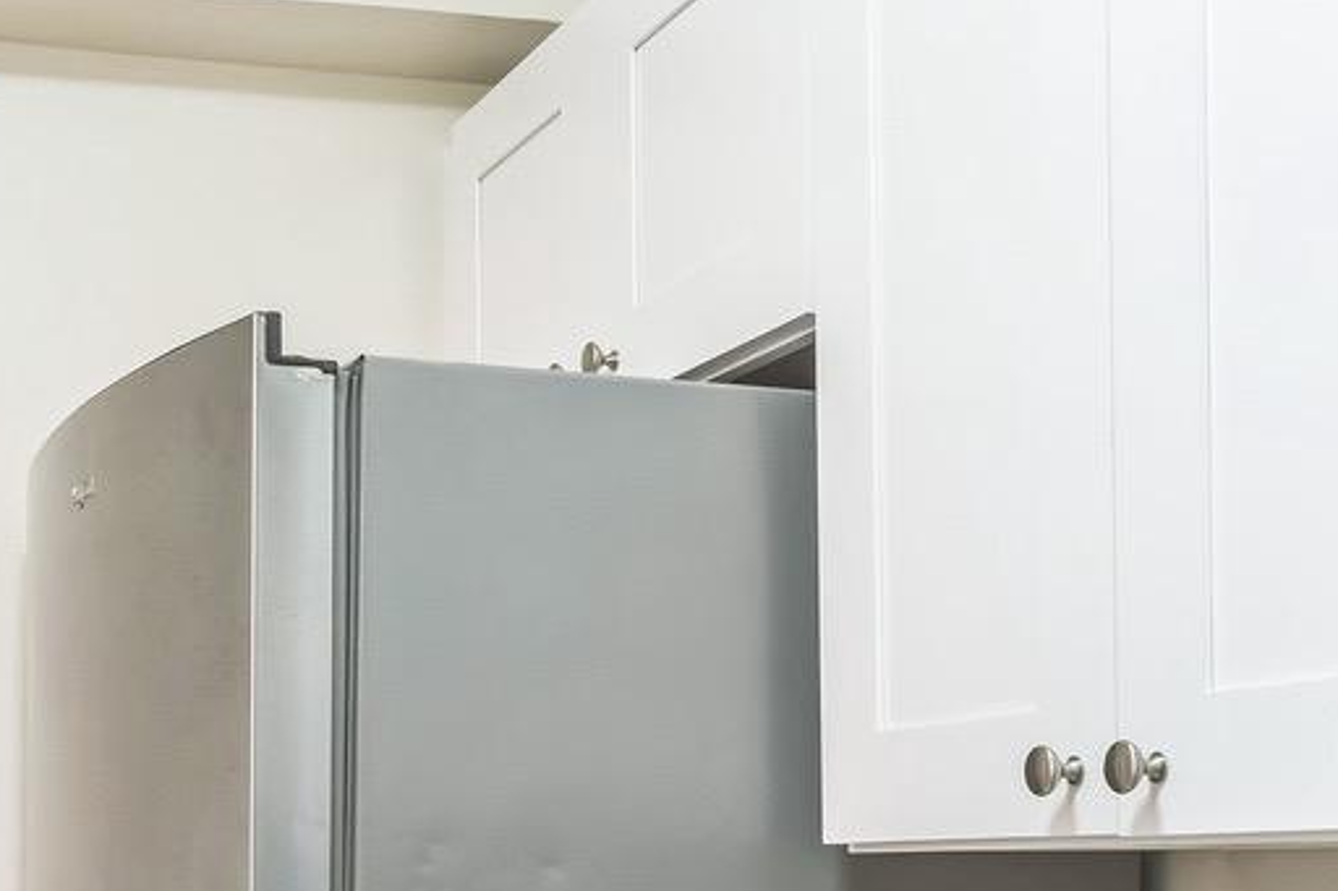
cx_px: 172
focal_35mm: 60
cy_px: 895
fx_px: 2229
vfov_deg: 21.8
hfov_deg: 32.0
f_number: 8
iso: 125
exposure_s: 1/2.5
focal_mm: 10
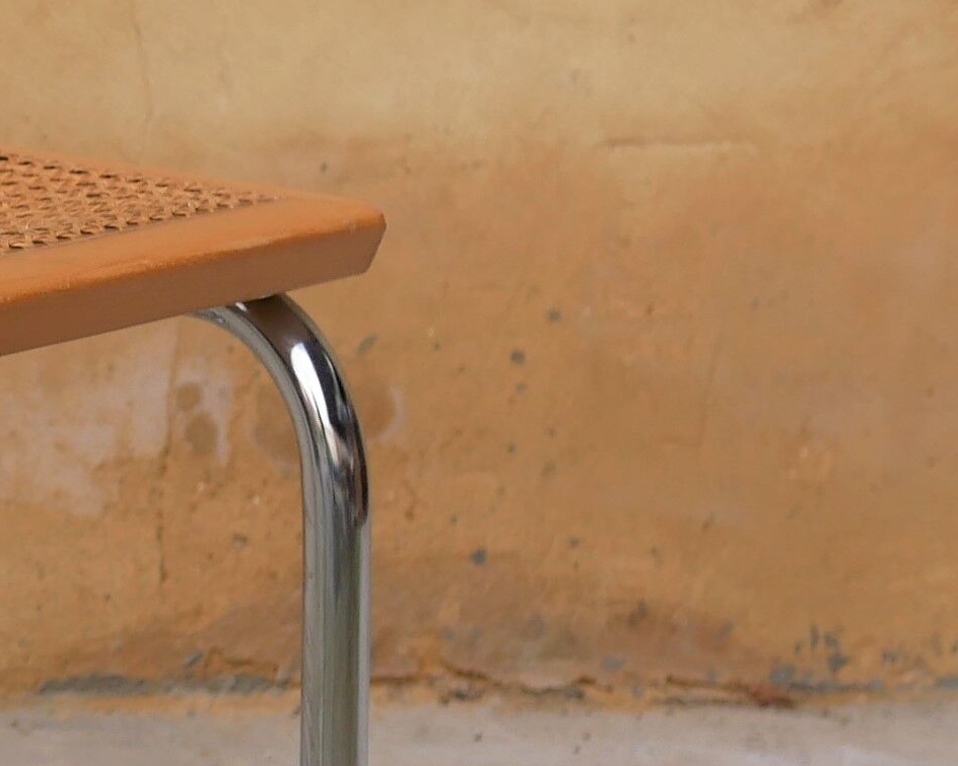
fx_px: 5387
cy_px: 276
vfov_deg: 8.1
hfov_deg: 9.8
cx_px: -611
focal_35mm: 190
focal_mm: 20
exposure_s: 1/400
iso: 200
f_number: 3.2
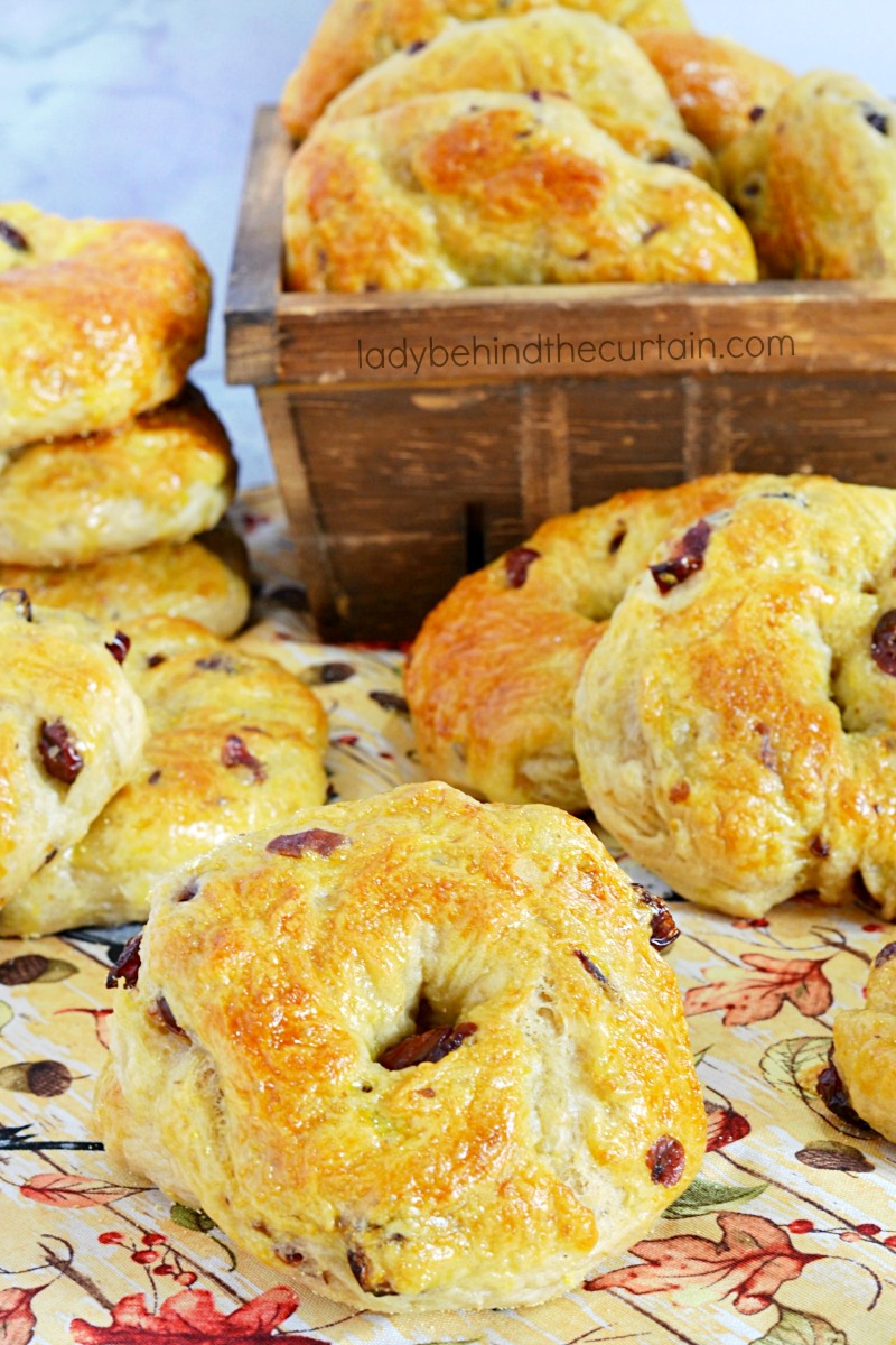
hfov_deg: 18.2
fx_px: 2800
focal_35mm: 75
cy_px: 672
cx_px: 448
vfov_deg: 27.0
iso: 100
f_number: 10
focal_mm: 50
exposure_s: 1/3
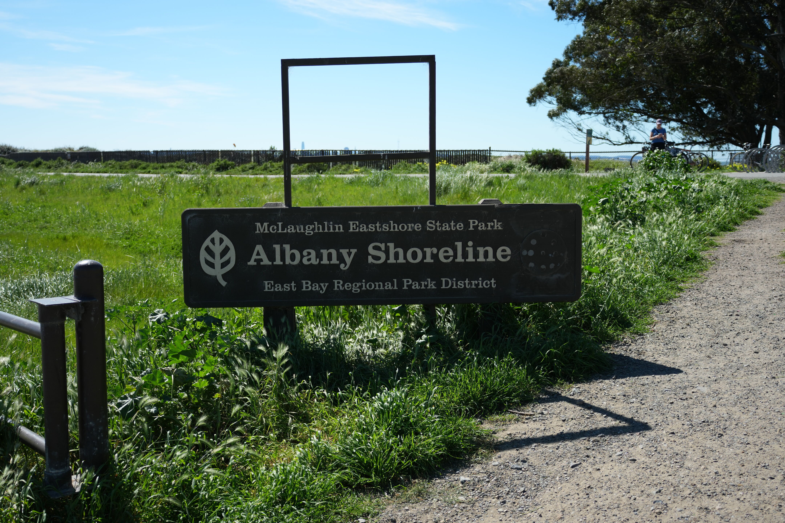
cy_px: 262
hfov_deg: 47.4
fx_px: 894
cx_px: 392
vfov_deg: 32.6
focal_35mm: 41
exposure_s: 1/2000
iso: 320
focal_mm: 41
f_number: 4.5
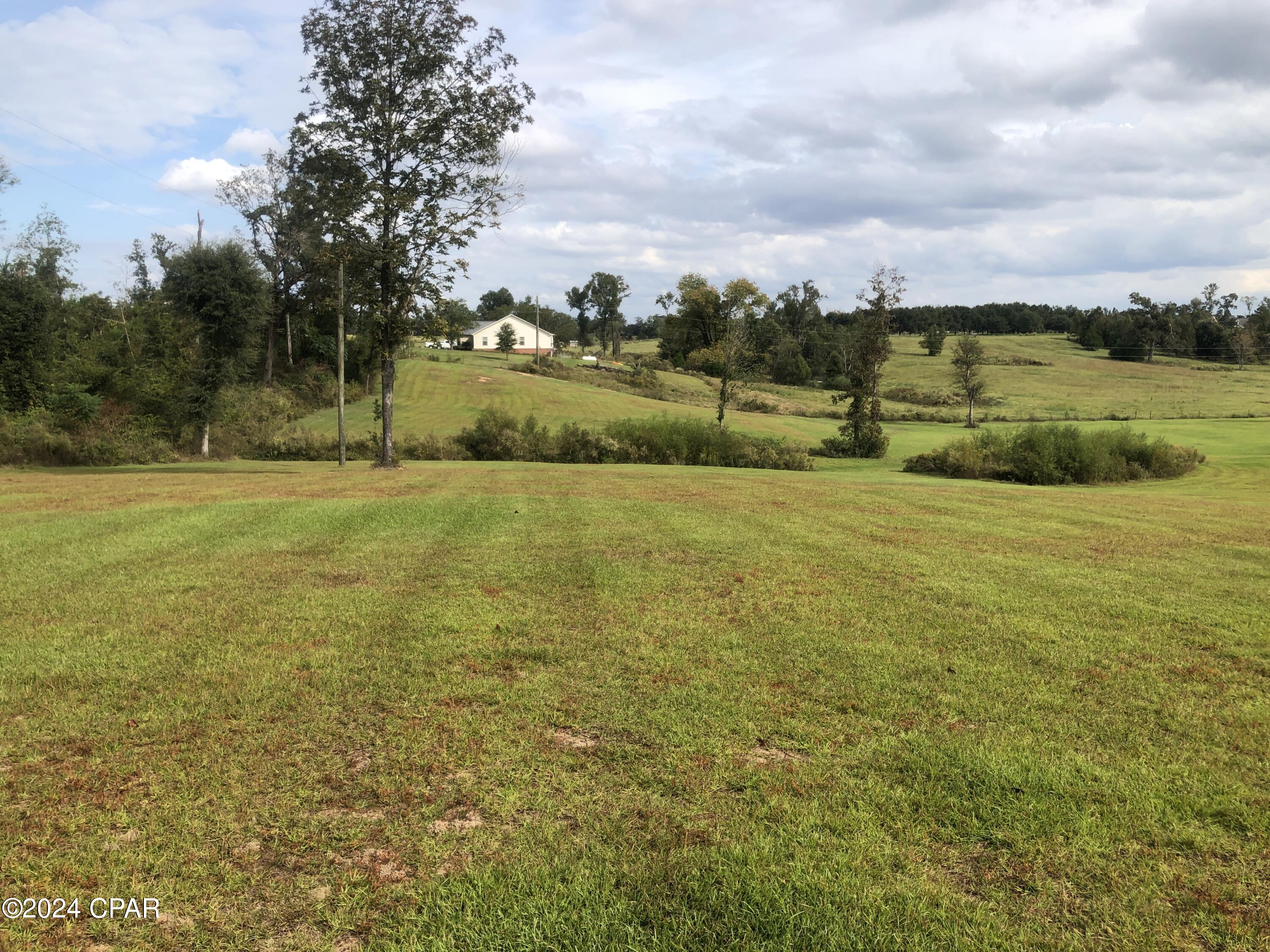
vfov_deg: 49.7
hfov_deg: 63.4
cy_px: 476
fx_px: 1027
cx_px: 635
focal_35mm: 28
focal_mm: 3.99
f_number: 1.8
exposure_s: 1/1715
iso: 20
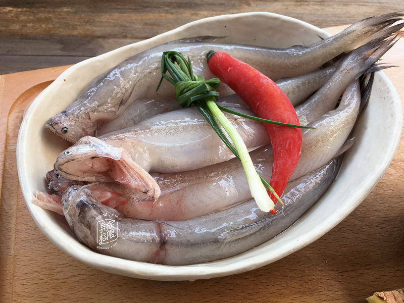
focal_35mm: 29
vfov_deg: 48.2
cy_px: 152
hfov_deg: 61.7
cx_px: 202
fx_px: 338
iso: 25
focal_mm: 4.15
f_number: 2.2
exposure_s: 1/50
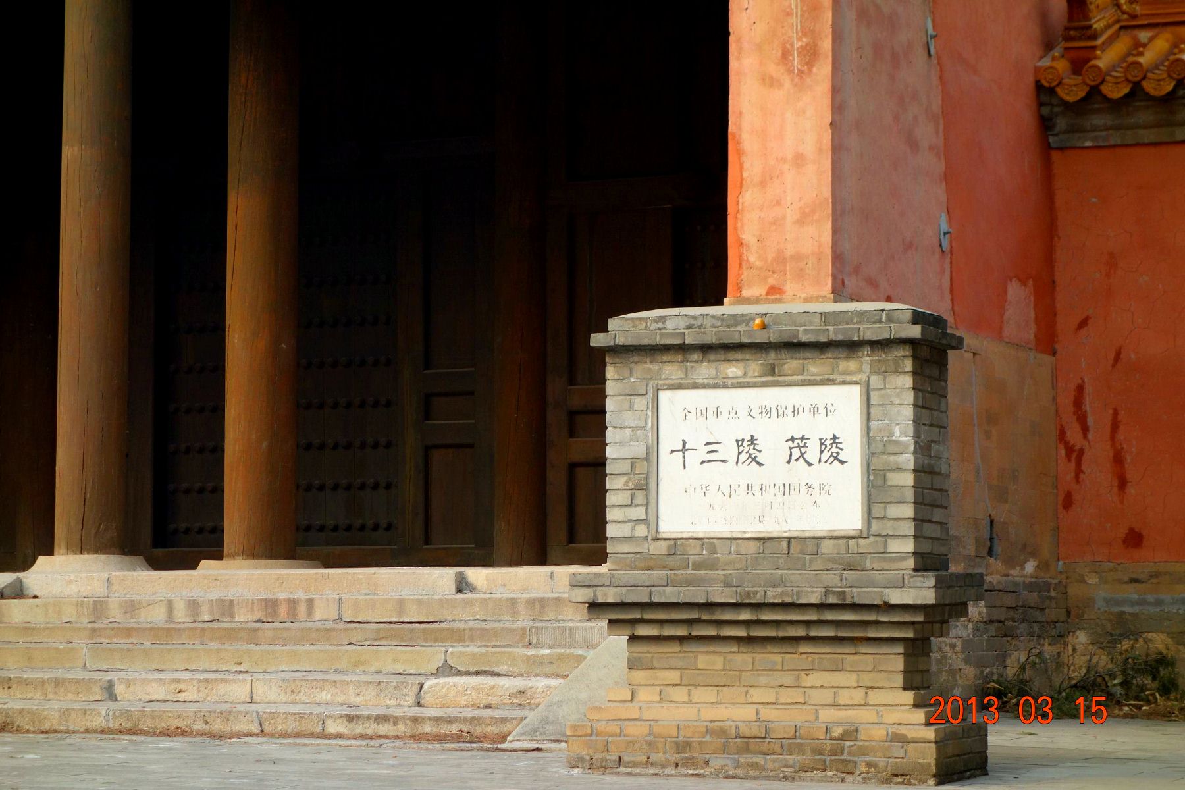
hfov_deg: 20.4
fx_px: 3291
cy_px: 395
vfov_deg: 13.7
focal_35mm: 100
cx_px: 592
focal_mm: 37.1
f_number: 5.6
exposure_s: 1/200
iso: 200
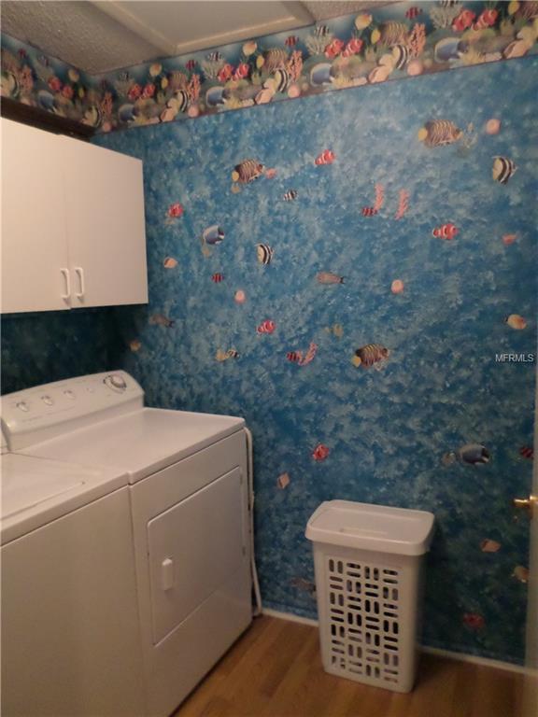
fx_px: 518
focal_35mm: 25
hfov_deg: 54.9
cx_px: 269
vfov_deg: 69.4
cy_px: 358
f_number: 2.5
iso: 640
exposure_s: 1/30
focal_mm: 4.5
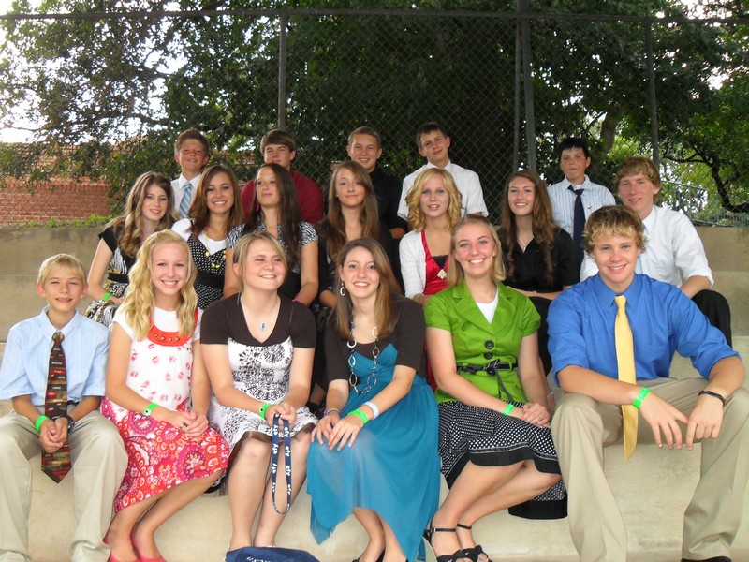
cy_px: 281
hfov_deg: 52.6
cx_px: 374
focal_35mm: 35
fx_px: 757
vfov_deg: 40.7
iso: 200
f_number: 2.8
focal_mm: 6.2
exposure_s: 1/45
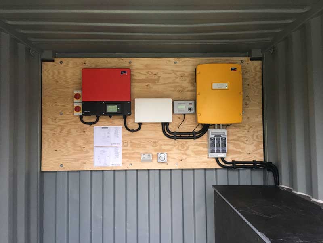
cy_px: 122
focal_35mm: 29
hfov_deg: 61.7
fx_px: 271
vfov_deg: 48.2
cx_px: 162
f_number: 2.2
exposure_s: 1/25
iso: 200
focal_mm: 4.15
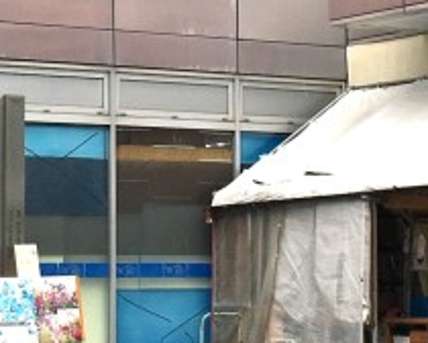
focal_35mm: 144
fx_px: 1824
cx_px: 103
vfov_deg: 10.7
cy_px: 33
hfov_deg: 13.3
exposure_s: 1/484
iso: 25
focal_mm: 4.15
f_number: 2.2
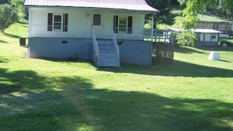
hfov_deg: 39.7
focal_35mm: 52
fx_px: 321
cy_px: 75
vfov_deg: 23.0
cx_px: 96
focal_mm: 6.3
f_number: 2.8
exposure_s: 1/350
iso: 80
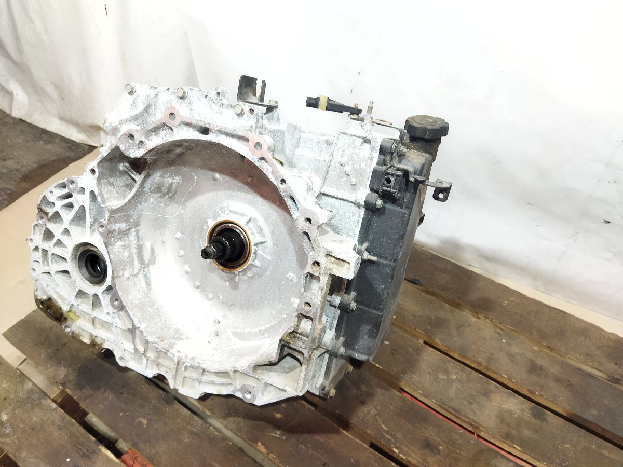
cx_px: 312
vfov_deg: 51.4
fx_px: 486
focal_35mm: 27
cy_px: 234
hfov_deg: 65.3
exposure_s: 1/50
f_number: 1.79
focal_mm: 4.71
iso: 325
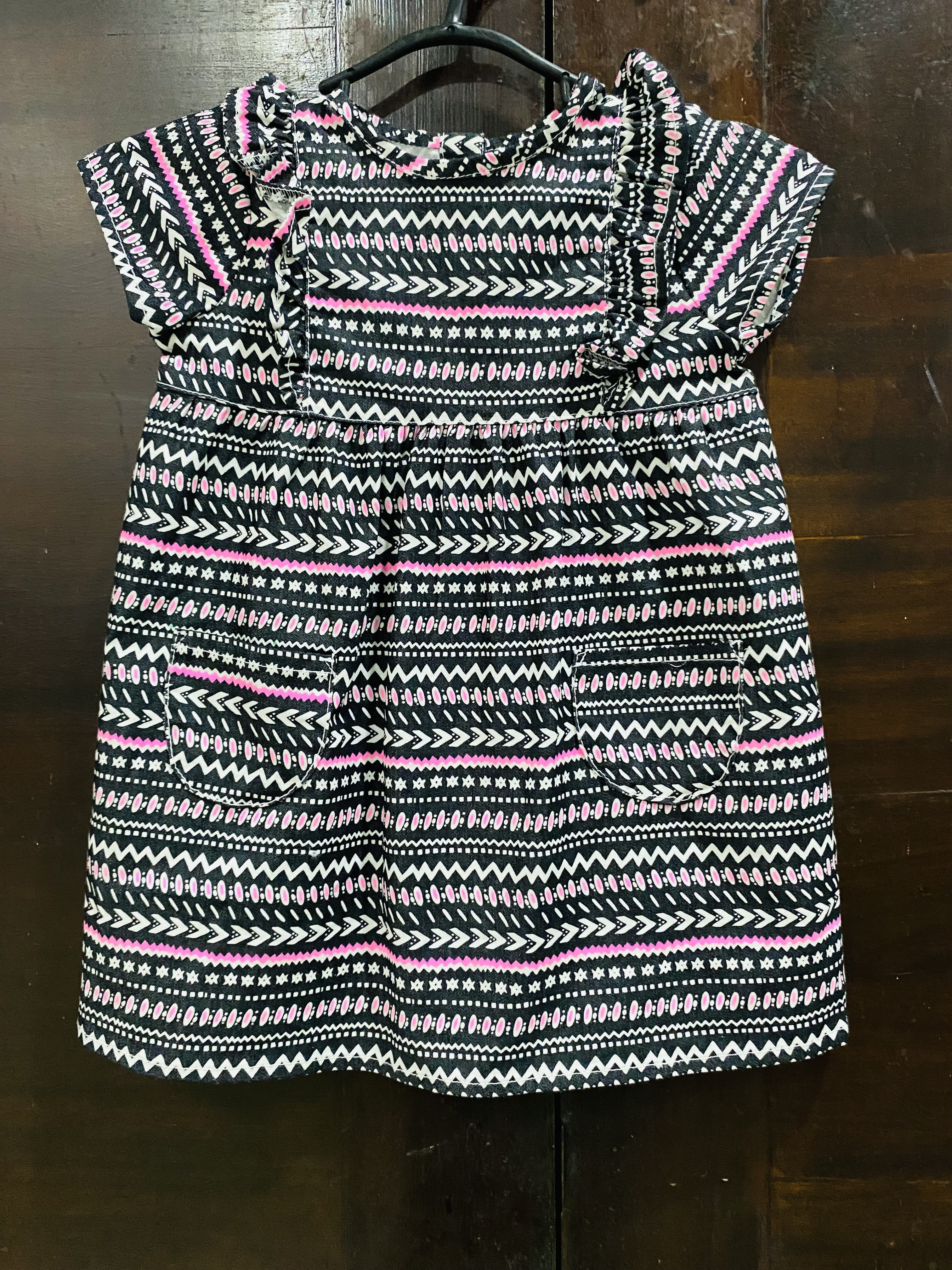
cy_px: 635
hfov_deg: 53.1
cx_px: 476
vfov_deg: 67.3
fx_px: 953
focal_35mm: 26
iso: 500
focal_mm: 4.25
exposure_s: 1/33
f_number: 1.8
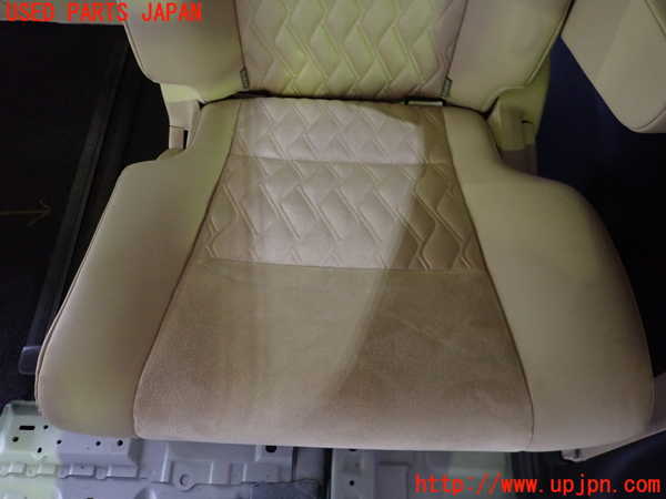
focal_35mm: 25
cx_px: 333
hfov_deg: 69.4
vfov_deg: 54.9
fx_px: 481
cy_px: 250
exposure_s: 1/30
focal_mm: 4.5
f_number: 2
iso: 800
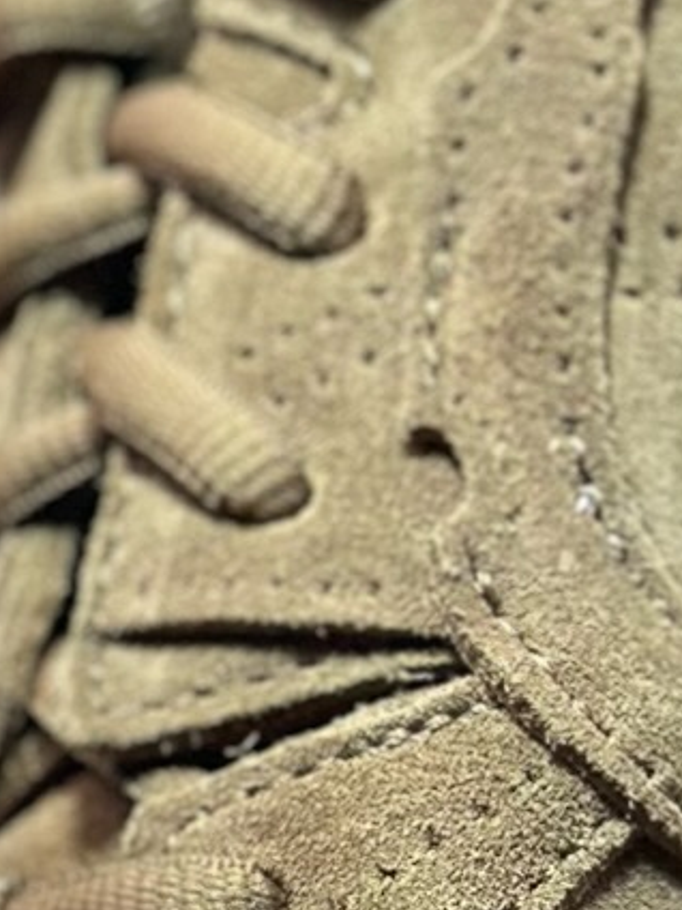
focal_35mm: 232
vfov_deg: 8.5
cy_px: 627
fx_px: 6094
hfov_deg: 6.4
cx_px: 538
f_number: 1.78
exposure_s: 1/224
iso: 80
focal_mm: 6.86
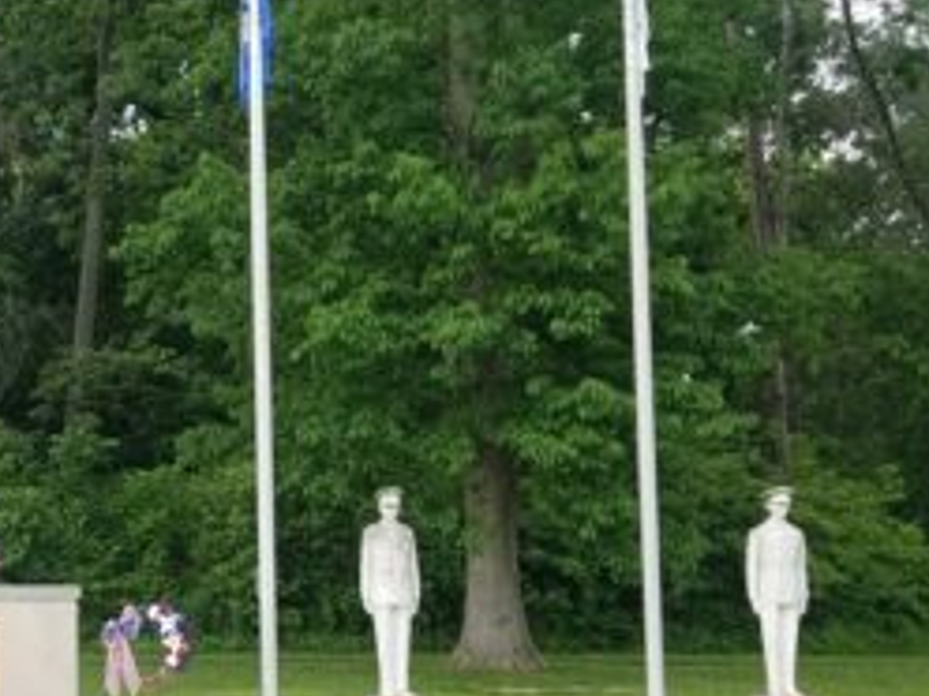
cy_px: 378
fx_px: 1691
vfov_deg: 23.3
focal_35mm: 63
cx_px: -11
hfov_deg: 28.7
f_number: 1.7
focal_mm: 4.2
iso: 50
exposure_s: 1/377
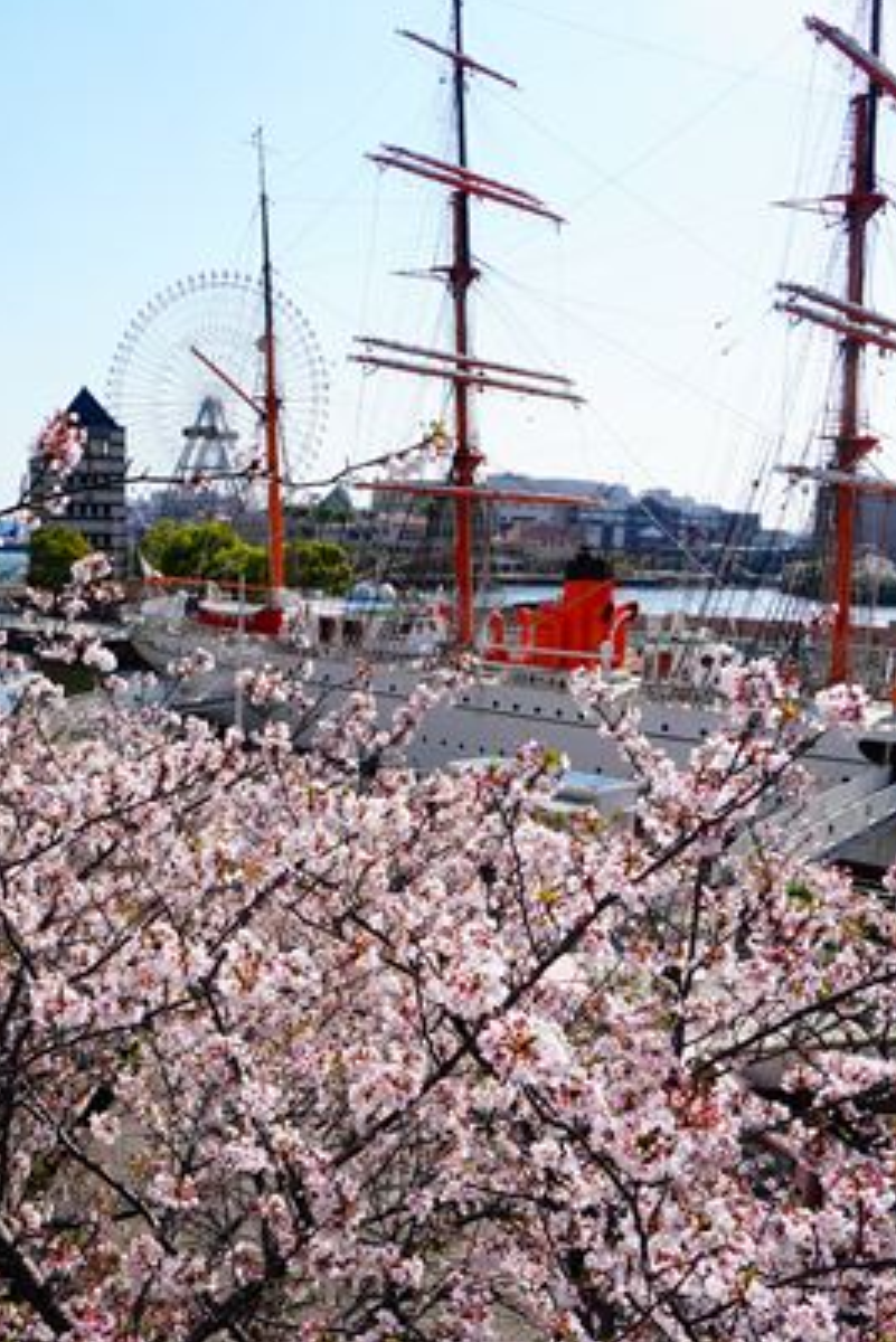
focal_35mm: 30
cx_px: 248
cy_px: 820
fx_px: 1119
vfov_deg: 61.3
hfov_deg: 42.6
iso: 100
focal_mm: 10
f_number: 8
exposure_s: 1/320
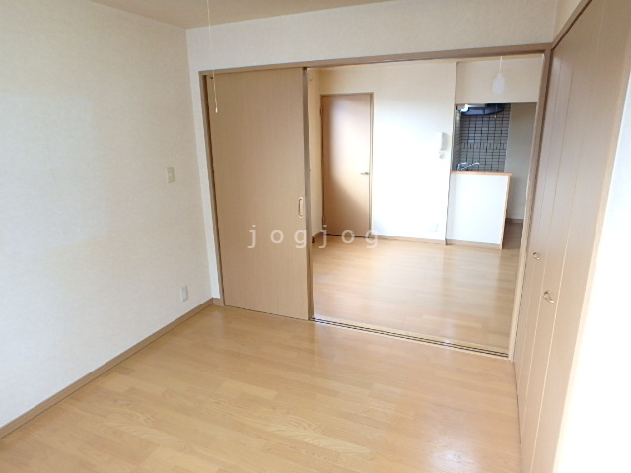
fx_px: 383
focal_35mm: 21
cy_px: 236
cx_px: 316
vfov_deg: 63.4
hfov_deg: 79.0
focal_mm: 3.7
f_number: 3.5
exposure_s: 1/30
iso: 250
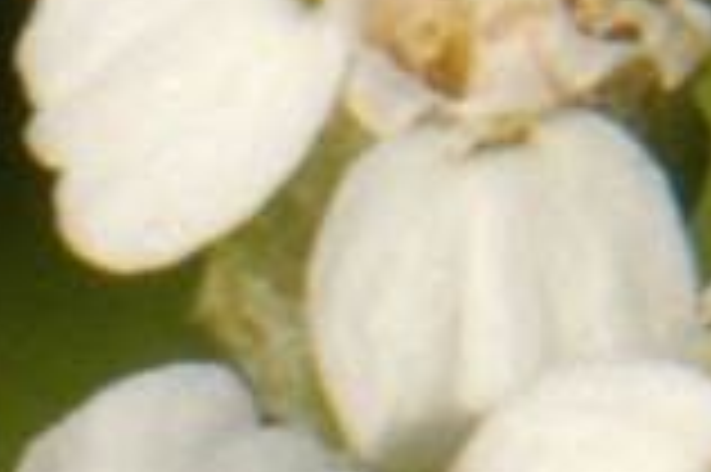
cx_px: -684
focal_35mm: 780
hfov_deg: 2.6
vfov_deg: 1.7
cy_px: 1385
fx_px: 15389
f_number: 38
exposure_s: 1/125
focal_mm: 80
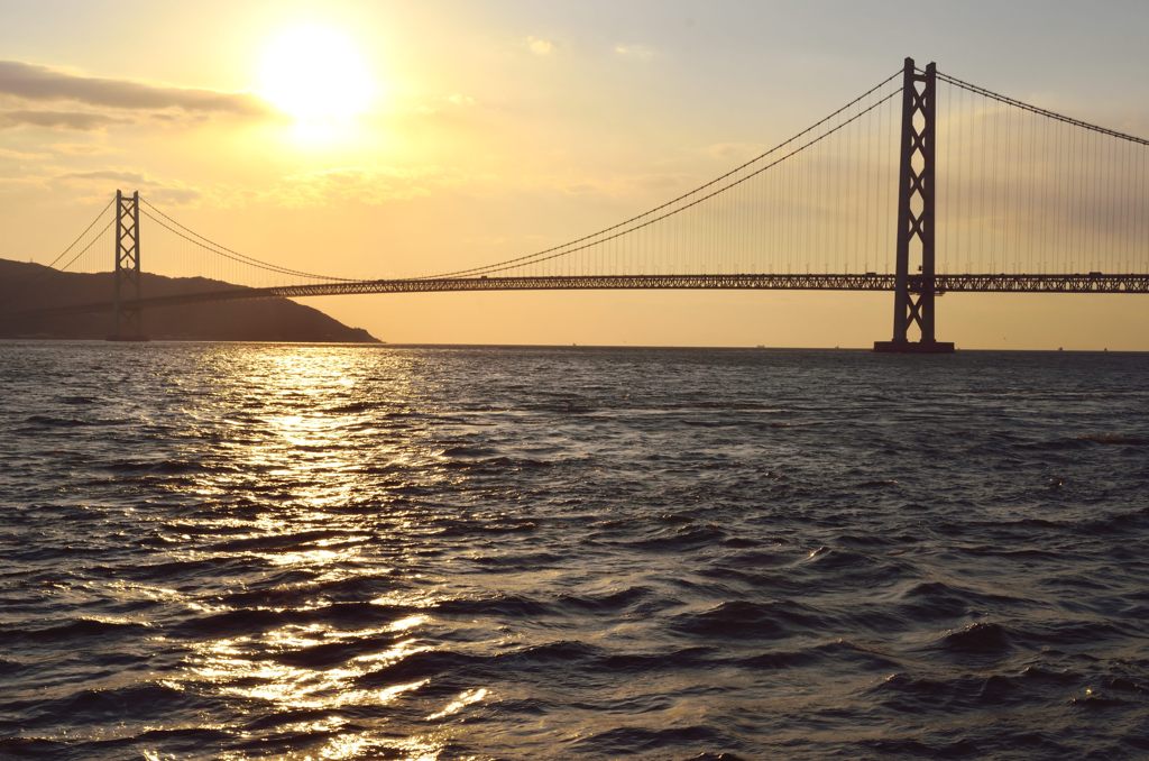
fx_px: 1529
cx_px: 574
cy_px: 380
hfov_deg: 41.2
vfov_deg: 27.9
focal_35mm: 48
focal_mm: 32
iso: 100
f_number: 14
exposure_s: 1/500
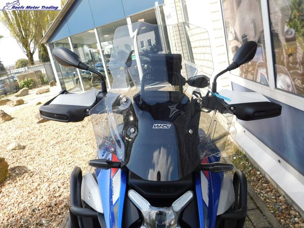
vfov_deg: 46.8
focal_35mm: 30
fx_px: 263
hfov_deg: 60.0
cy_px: 114
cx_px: 152
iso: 125
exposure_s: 1/400
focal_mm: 5.3
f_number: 3.2
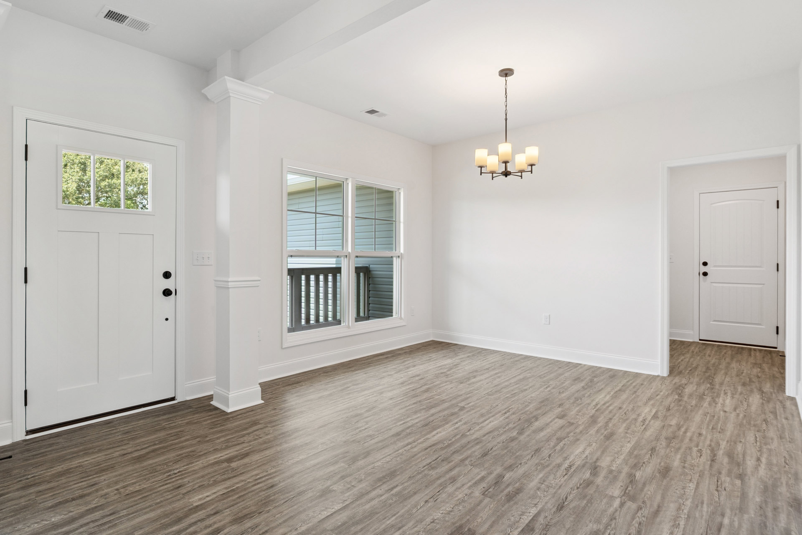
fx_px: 446
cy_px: 268
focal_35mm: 20
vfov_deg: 61.9
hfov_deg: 84.0
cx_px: 401
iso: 250
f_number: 9
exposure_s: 1/25
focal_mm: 13.5
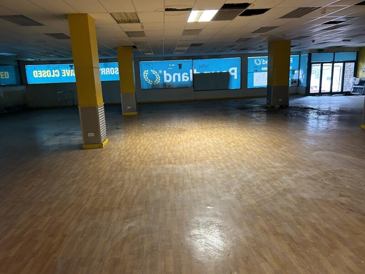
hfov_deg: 67.3
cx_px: 182
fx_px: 274
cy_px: 137
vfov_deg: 53.1
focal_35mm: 26
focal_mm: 5.7
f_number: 1.5
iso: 320
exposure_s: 1/50
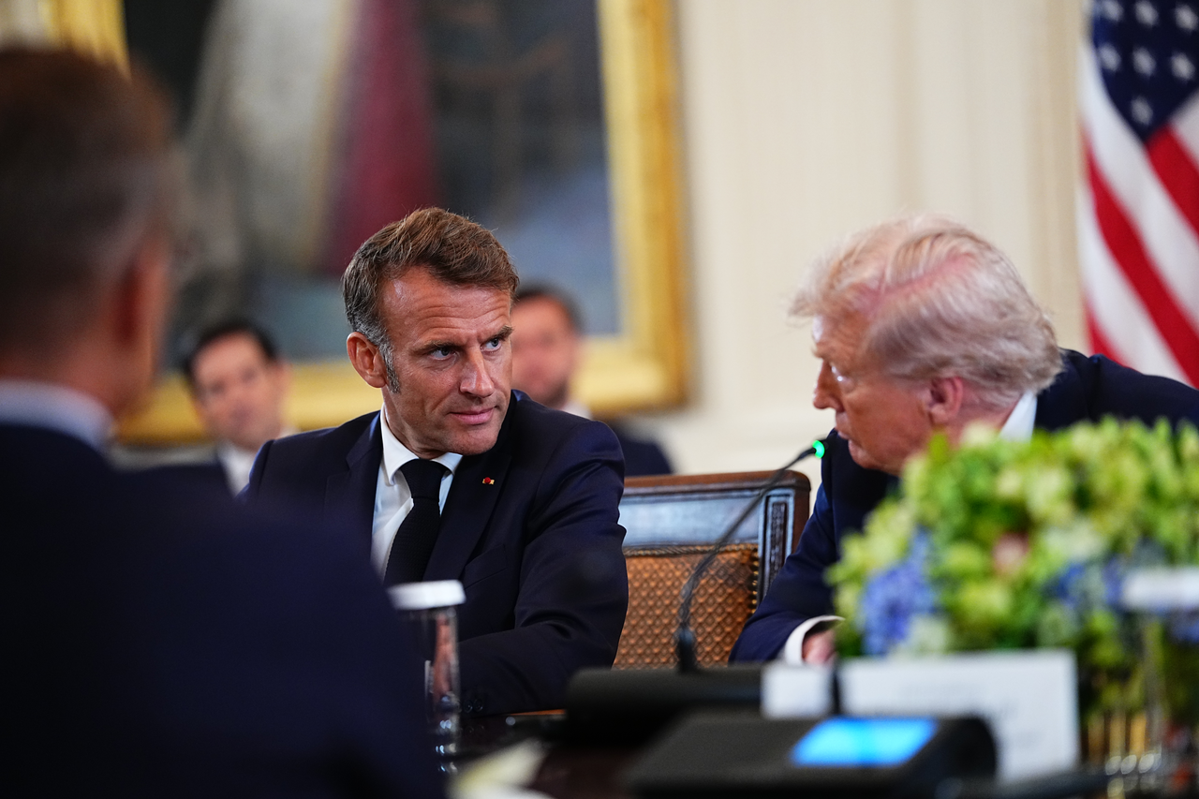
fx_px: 4995
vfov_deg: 9.1
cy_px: 400
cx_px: 600
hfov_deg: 13.7
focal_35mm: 150
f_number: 2
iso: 3200
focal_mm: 150
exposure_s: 1/250
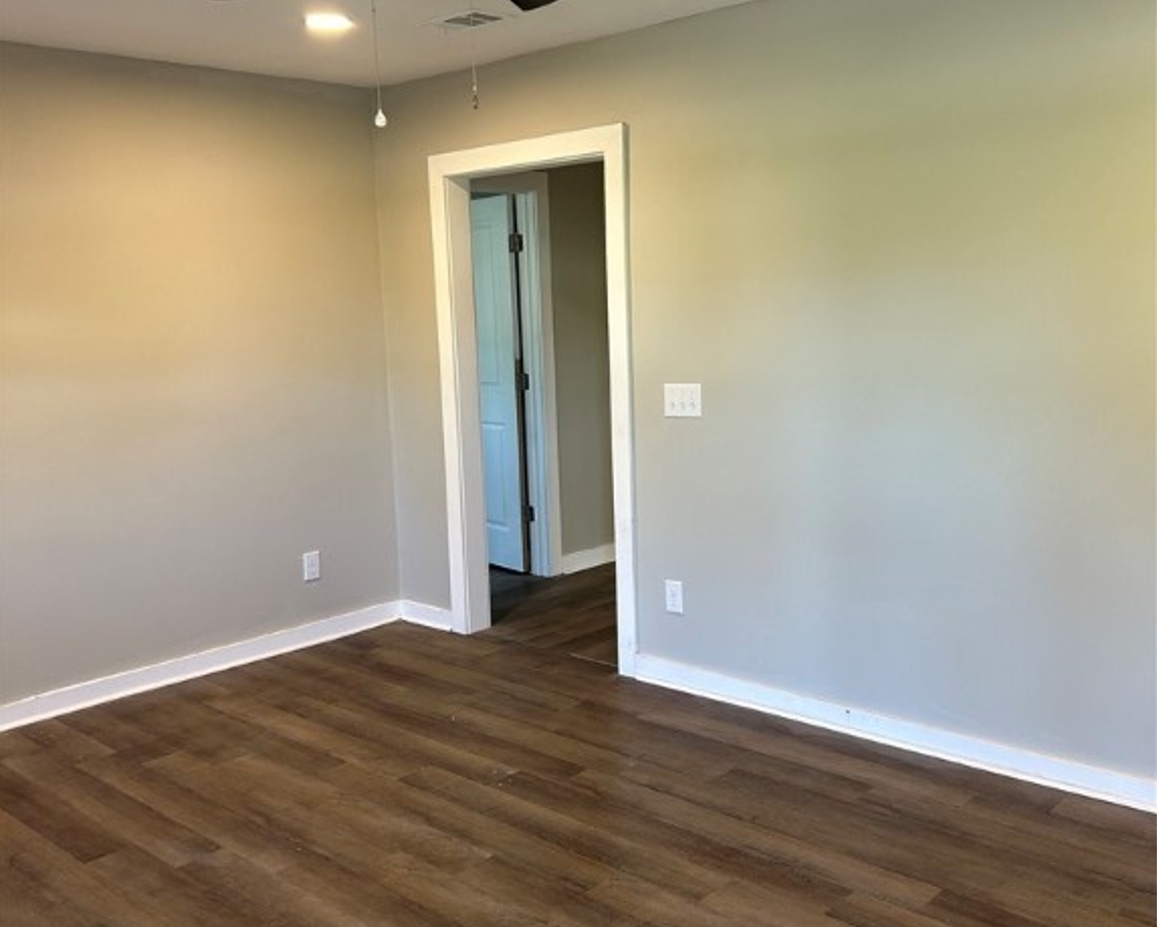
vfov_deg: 43.4
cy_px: 481
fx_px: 1165
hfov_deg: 52.8
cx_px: 577
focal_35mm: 34
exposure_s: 1/60
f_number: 1.5
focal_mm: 5.7
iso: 80
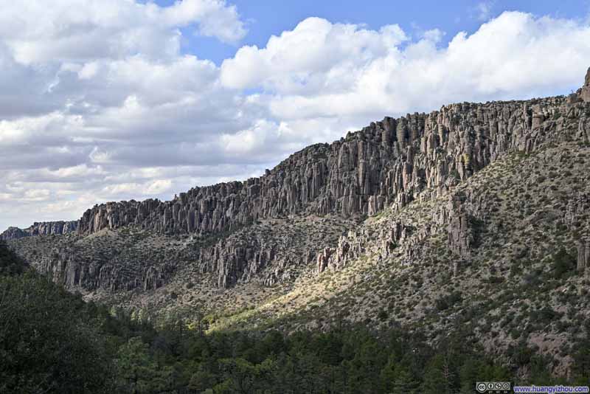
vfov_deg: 29.3
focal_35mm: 46
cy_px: 197
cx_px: 295
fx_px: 754
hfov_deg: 42.7
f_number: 5
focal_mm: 46
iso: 100
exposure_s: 1/640
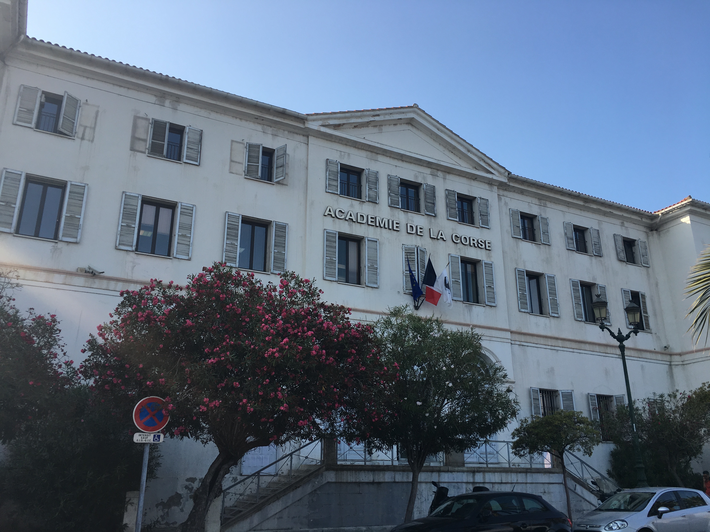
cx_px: 355
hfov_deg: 61.7
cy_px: 266
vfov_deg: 48.2
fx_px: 595
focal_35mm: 29
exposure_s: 1/818
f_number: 2.2
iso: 25
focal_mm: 4.15
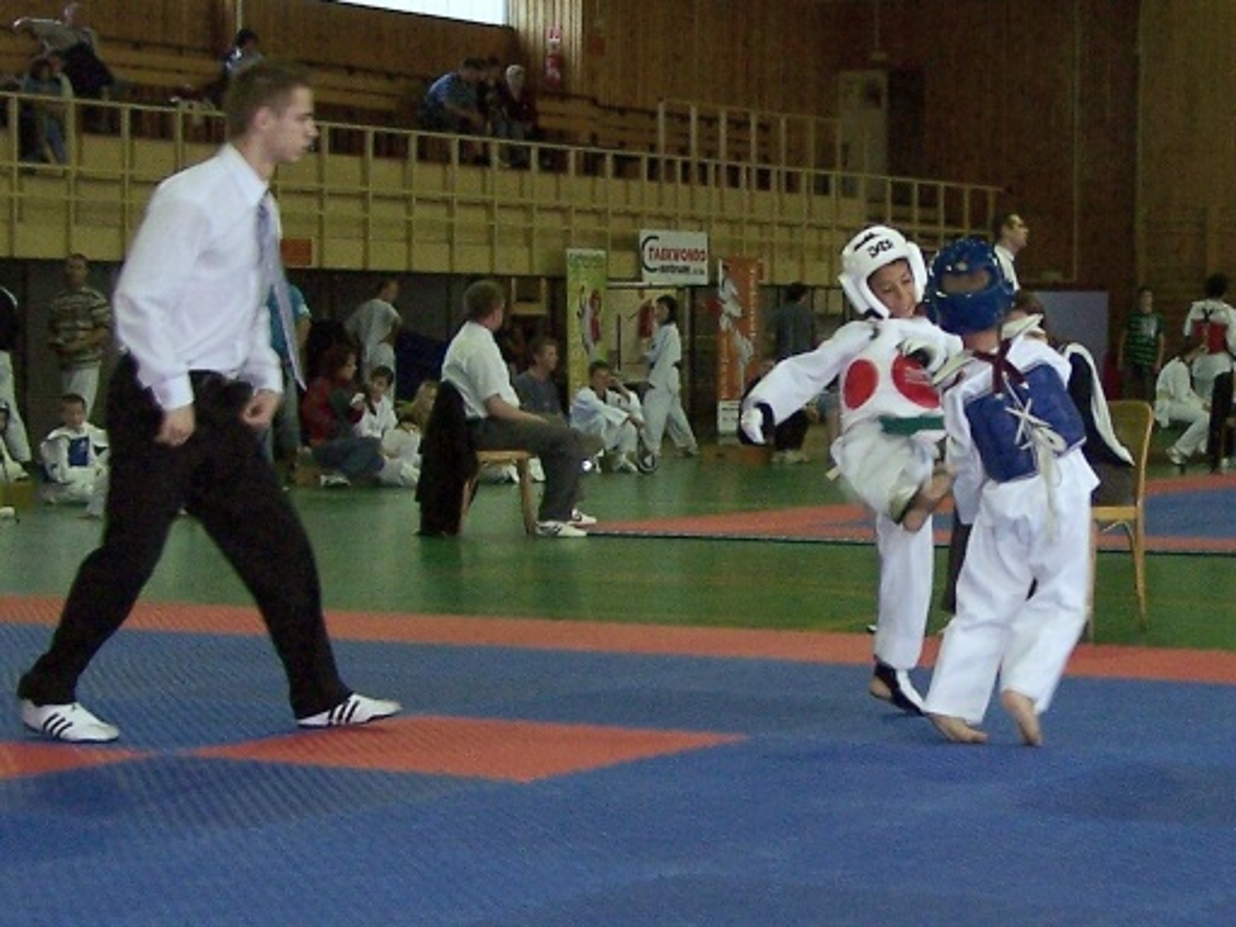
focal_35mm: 38
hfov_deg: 49.0
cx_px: 618
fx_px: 1357
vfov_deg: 37.7
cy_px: 464
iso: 140
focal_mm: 6.3
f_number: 2.8
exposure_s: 1/60
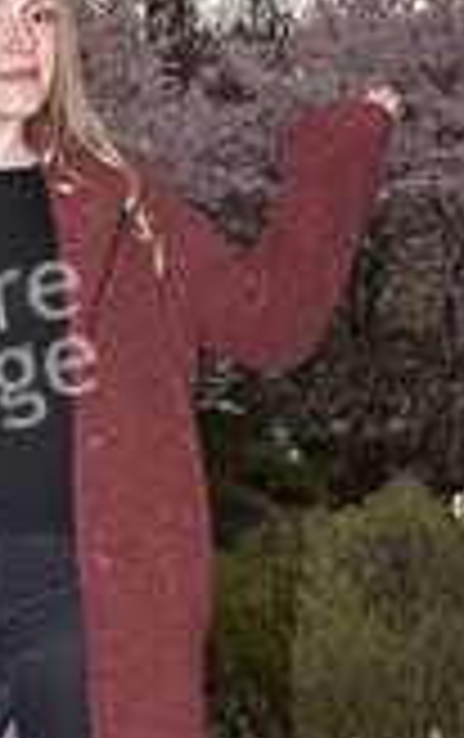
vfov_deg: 18.1
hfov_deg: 11.4
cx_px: -5
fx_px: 2298
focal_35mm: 114
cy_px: 594
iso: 320
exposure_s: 1/160
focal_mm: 46
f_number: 10
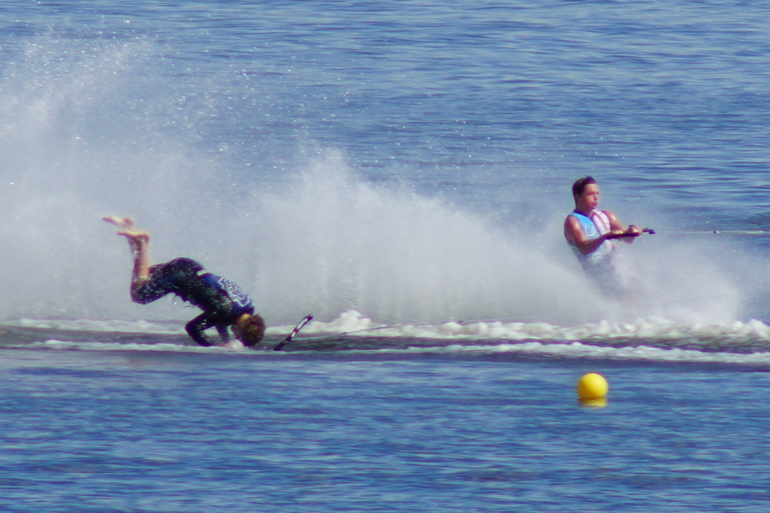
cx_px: 385
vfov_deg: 3.1
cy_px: 256
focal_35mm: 450
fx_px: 9622
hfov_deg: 4.6
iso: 100
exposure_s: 1/640
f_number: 7.1
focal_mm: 300
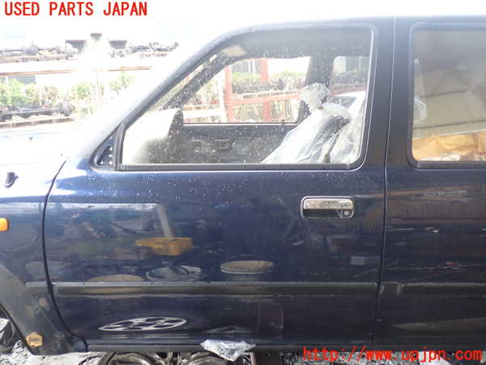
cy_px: 182
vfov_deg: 46.8
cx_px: 243
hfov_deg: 60.0
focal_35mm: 30
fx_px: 421
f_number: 2.3
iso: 125
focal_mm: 5.4
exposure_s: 1/60
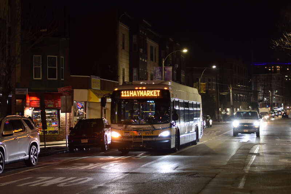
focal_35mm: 75
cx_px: 146
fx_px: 606
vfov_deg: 18.2
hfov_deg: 27.0
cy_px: 97
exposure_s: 1/160
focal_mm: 50
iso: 720
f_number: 1.8
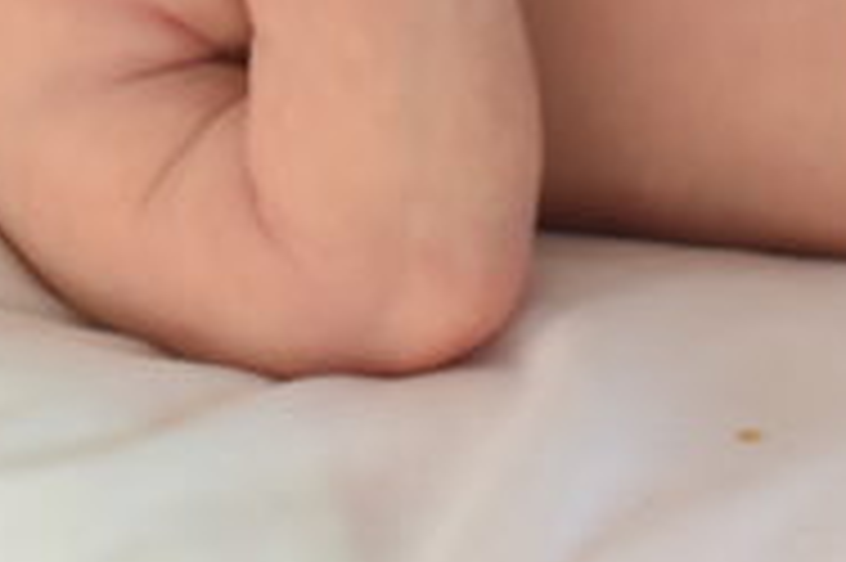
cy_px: -578
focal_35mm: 185
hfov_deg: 11.1
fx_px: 4347
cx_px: 688
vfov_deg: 7.1
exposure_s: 1/40
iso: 100
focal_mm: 29
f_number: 5.6
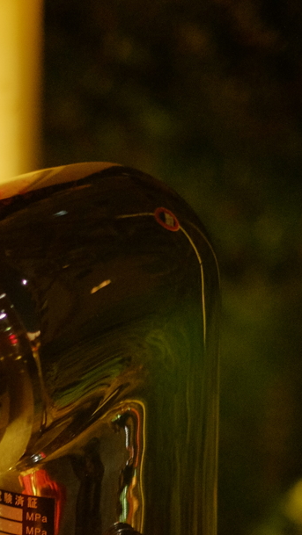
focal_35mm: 140
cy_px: 514
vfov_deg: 15.1
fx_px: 1991
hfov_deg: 8.5
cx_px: -115
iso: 1600
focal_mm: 35
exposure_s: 1/60
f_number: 1.4
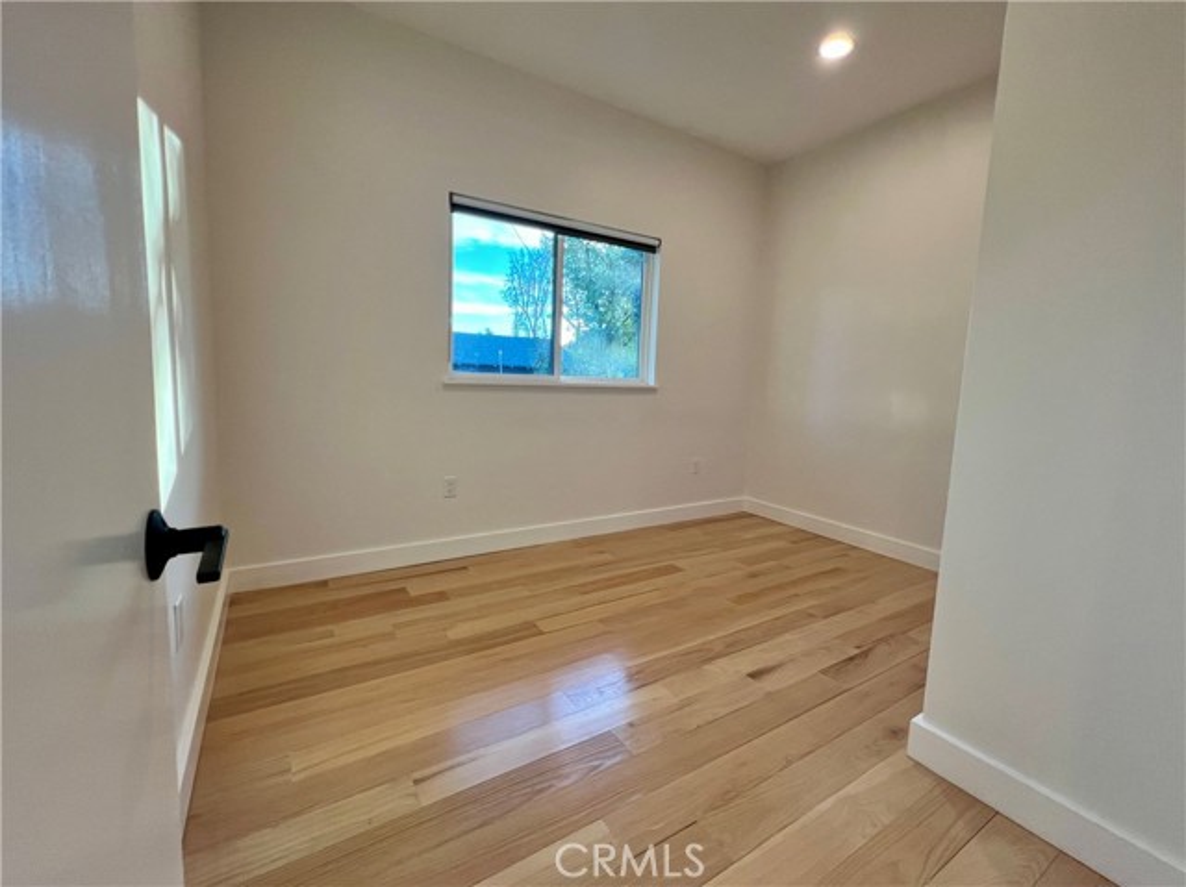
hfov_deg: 106.2
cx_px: 593
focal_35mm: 13
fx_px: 445
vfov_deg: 89.8
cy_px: 444
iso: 125
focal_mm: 1.57
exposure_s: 1/120
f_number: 1.8
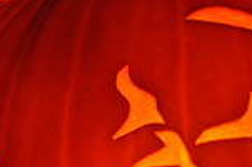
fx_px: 1264
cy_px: 265
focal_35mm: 181
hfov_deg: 11.3
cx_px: 197
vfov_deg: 7.4
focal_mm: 38
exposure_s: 1/15
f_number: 4.5
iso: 400
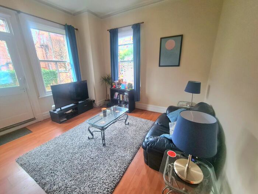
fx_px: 97
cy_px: 97
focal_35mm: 13
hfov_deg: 106.2
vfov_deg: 89.9
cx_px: 129
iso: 400
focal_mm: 2.2
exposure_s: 1/33
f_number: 2.2
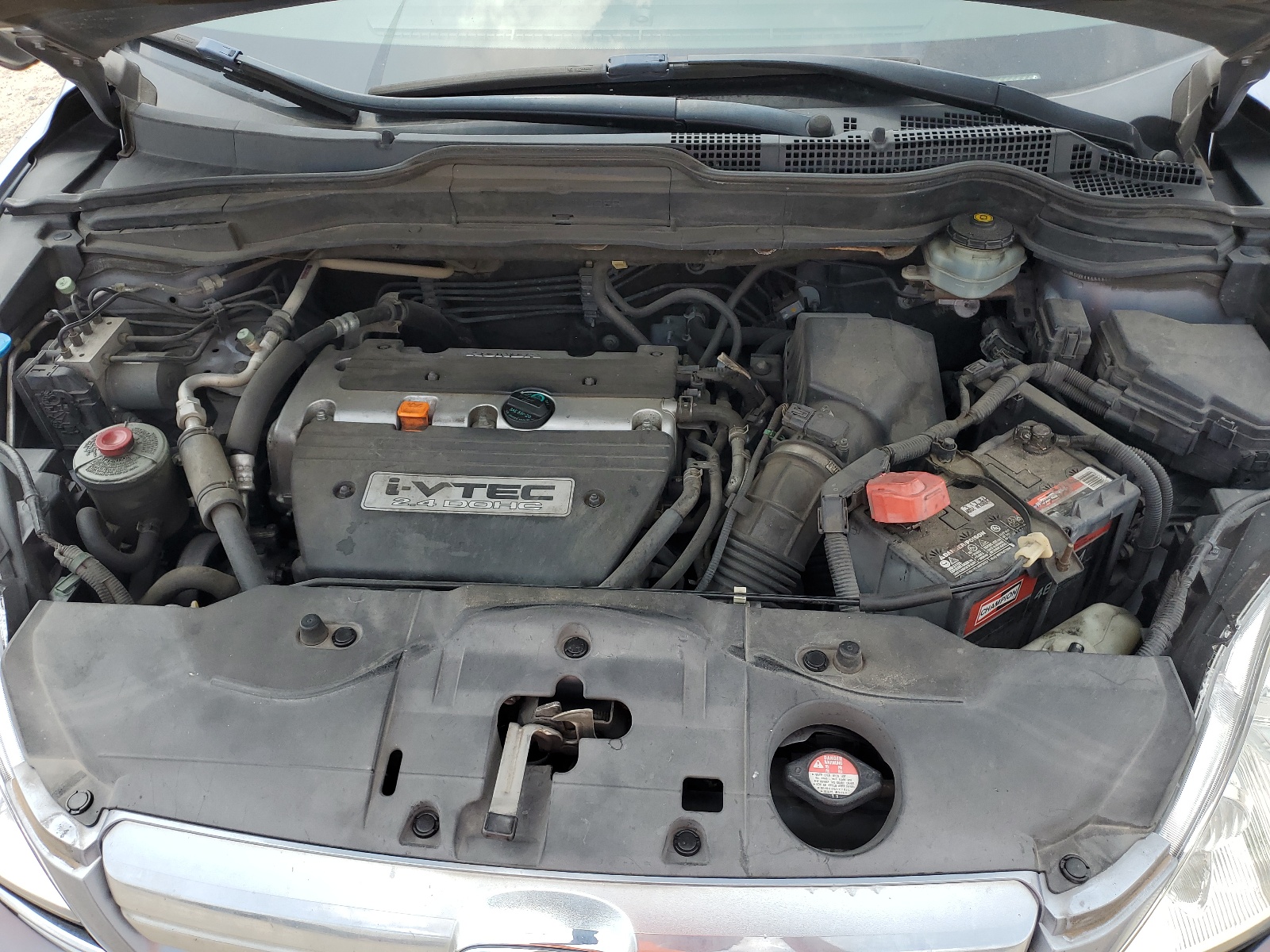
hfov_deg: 67.3
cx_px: 635
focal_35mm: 26
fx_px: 954
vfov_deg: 53.1
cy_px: 476
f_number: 1.5
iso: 50
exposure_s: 1/1250
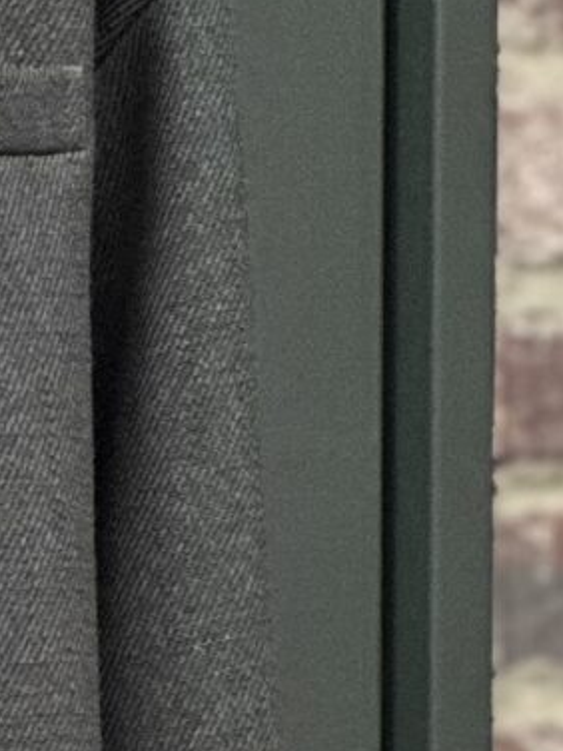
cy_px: 1350
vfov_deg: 3.8
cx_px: -1092
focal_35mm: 524
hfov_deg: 2.8
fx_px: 11363
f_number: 2.8
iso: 160
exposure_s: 1/121
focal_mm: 9
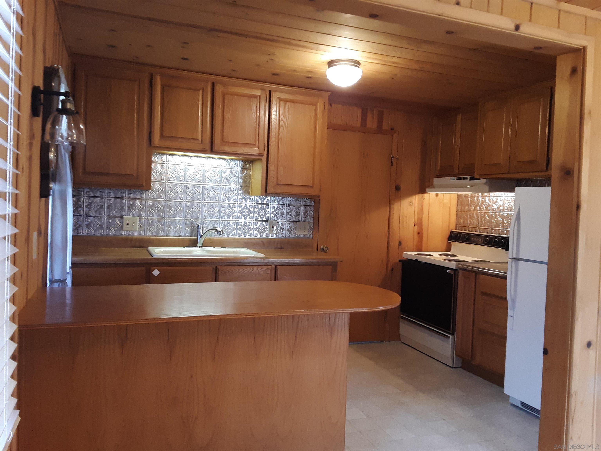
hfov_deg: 63.4
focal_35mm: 28
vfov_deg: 49.7
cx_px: 300
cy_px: 226
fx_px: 486
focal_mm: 2.91
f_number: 1.9
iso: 160
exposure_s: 1/40
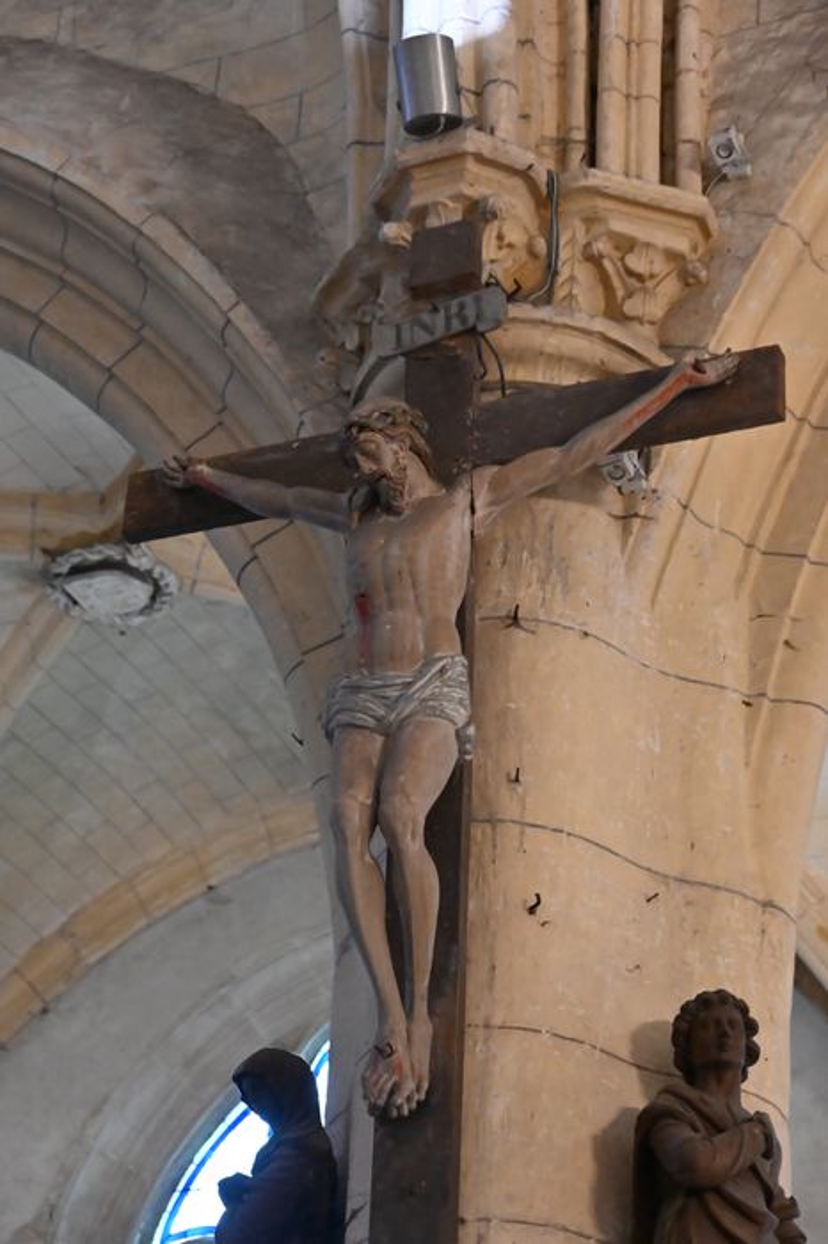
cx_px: 414
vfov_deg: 25.7
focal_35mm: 79
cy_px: 622
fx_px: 2728
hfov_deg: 17.3
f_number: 6.3
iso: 11400
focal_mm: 79
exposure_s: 1/80
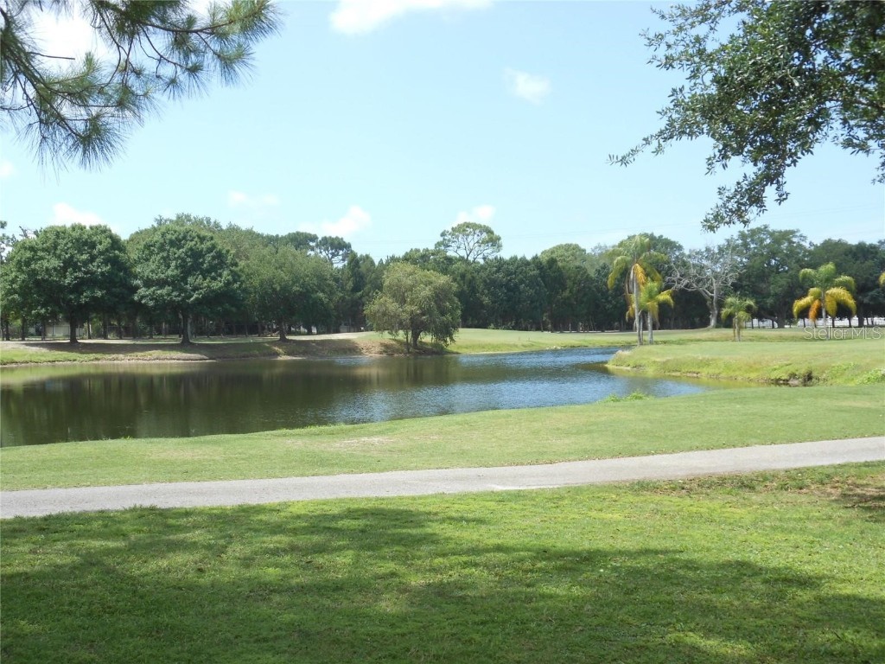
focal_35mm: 50
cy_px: 332
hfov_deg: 38.2
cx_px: 442
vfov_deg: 29.1
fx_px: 1278
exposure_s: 1/400
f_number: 4
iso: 80
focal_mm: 8.9
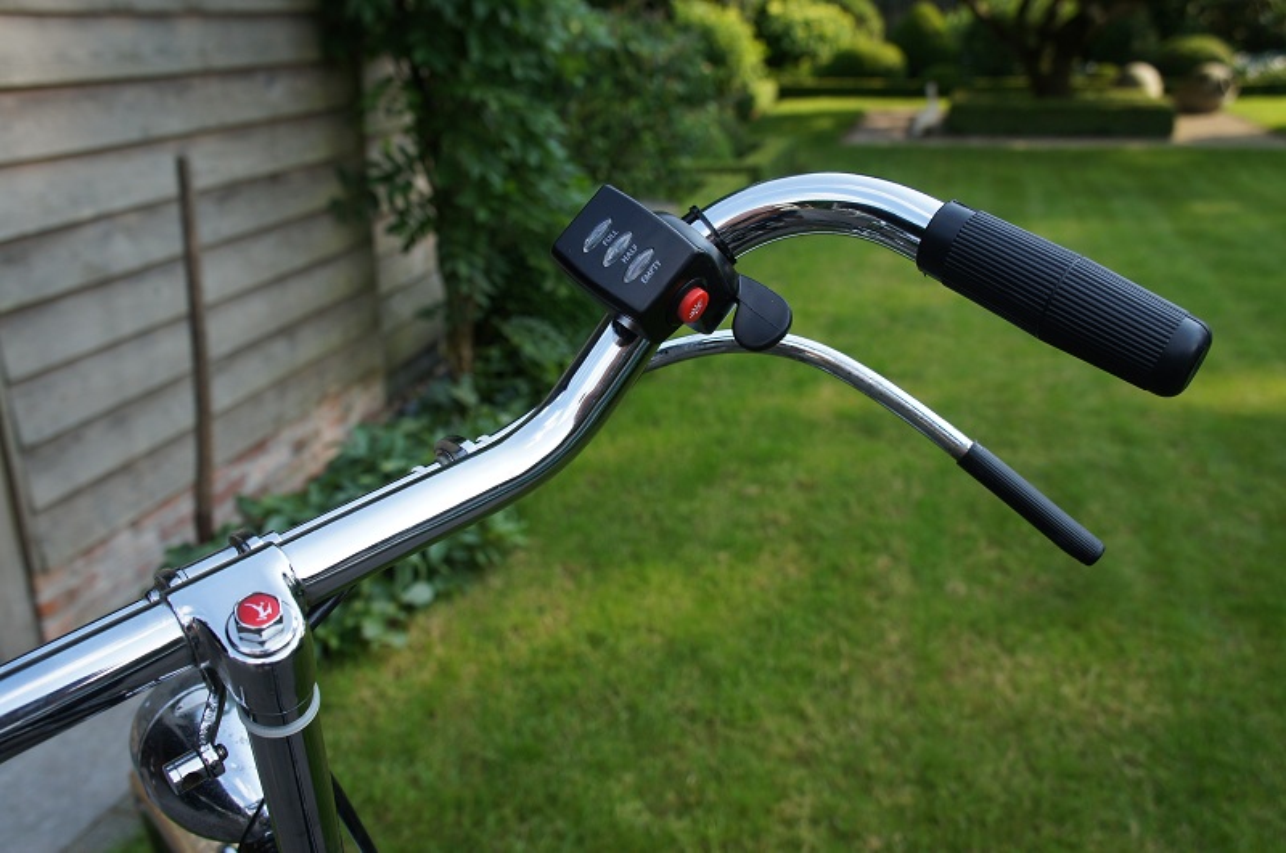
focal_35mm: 32
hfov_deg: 59.6
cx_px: 643
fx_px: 1124
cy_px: 426
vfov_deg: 41.6
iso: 200
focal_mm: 21
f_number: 5.6
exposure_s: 1/320
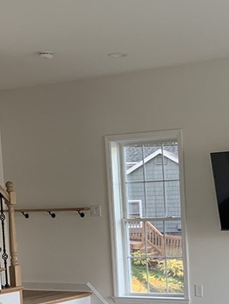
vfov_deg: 24.9
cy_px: 275
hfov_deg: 18.8
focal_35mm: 76
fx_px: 670
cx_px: 234
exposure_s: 1/114
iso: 100
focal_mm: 4.25
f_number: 1.8
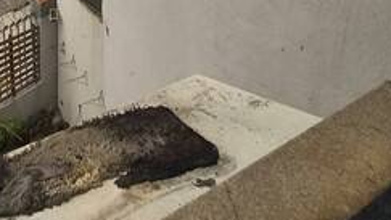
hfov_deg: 53.1
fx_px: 363
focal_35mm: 35
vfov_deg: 24.5
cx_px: 82
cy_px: -127
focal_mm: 1.42
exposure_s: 1/120
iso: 64
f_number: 2.2
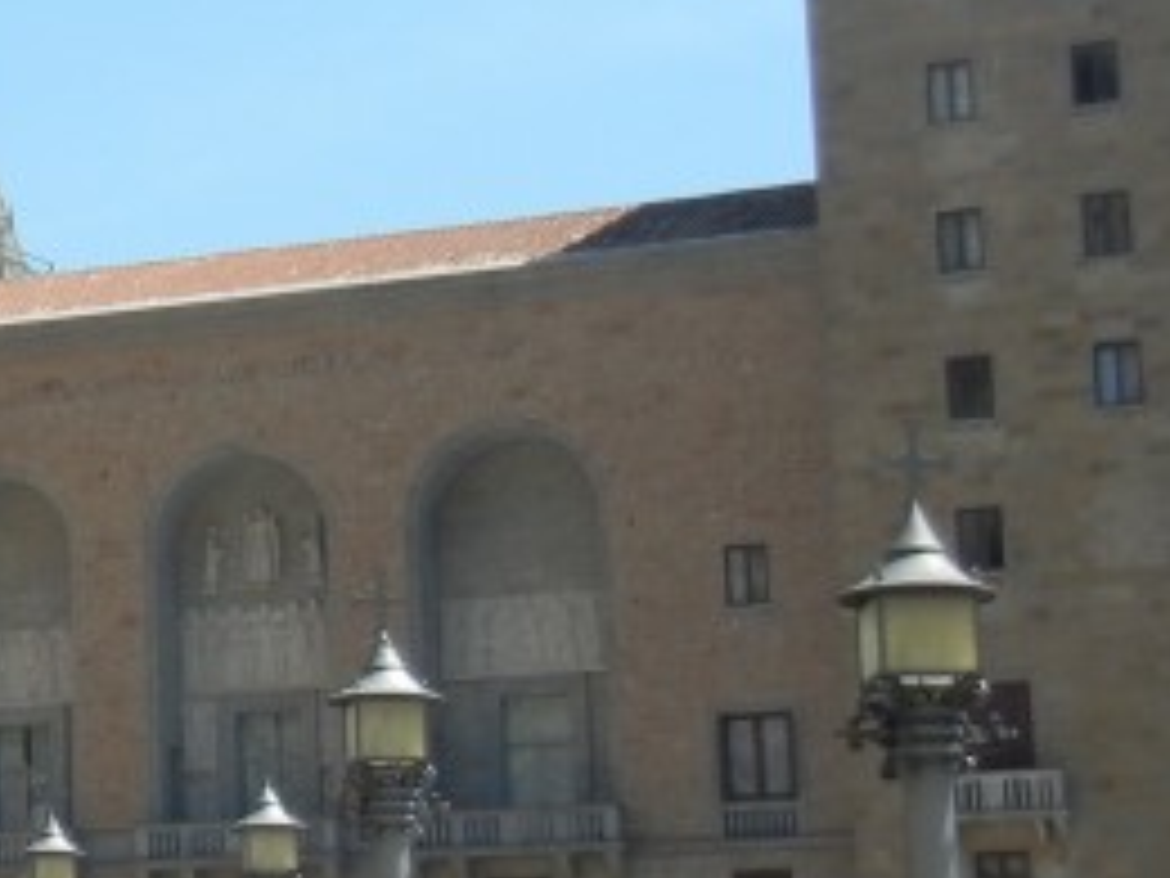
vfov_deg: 12.6
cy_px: 455
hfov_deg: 15.3
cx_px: -621
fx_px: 3988
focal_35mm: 118
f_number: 7
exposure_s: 1/315
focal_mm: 5.4
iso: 160
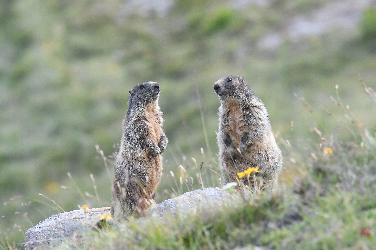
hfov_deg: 3.3
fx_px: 6576
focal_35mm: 630
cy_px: 125
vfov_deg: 2.2
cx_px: 188
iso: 1000
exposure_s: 1/400
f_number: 8
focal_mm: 420
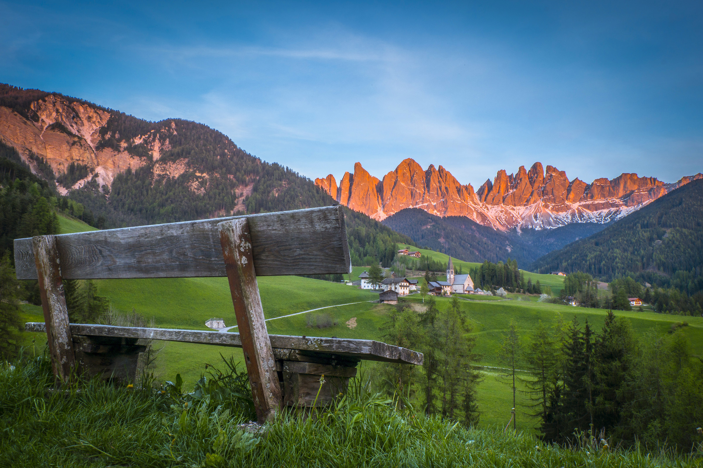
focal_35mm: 26
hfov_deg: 69.4
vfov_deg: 49.6
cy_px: 234
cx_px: 352
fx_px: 508
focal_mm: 17.5
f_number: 22
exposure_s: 1/2
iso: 200
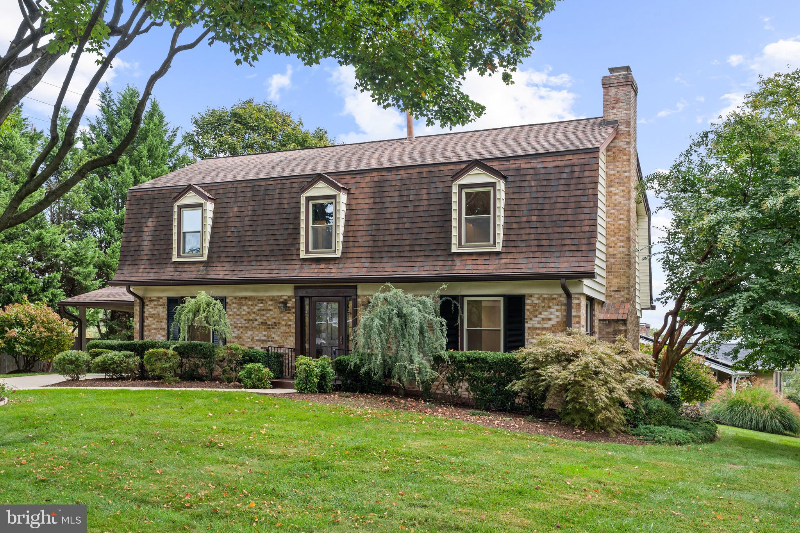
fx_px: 778
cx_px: 400
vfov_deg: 37.8
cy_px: 266
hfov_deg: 54.4
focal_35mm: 35
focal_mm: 35
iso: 200
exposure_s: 1/100
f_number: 7.1
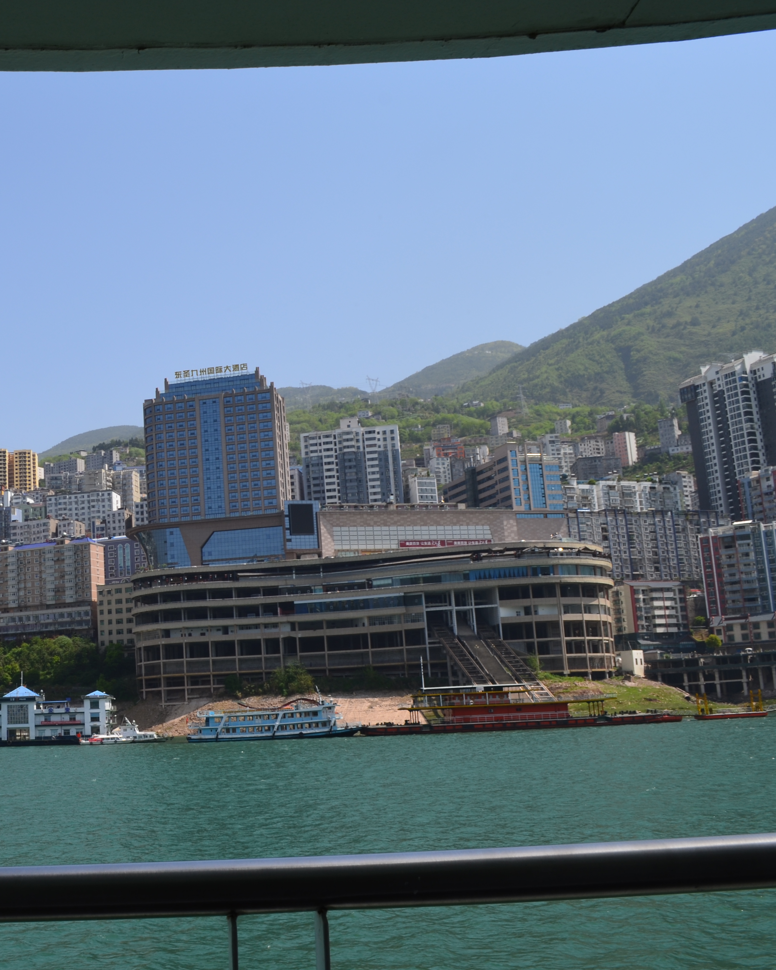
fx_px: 1120
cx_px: 100
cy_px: 484
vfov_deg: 46.8
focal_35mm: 39
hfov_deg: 36.2
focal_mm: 18
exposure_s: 1/125
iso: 100
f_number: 11
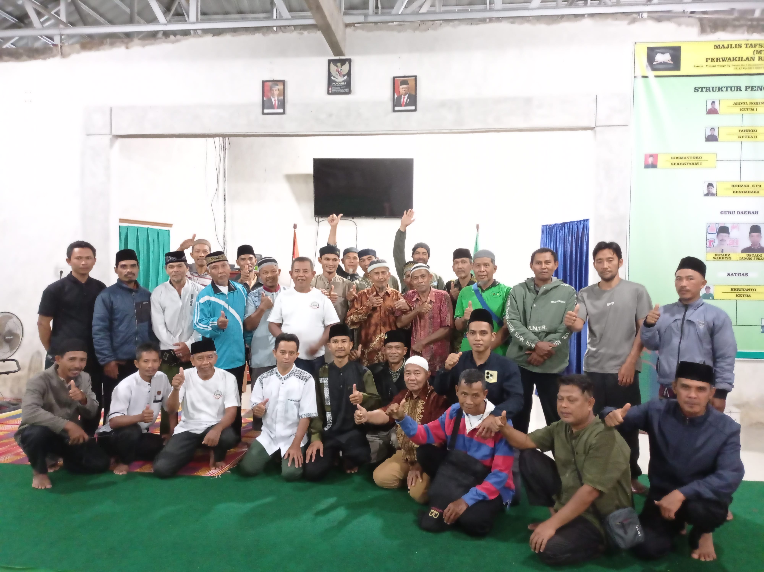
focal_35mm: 28
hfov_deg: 63.5
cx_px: 382
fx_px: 617
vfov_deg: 49.7
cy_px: 286
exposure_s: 1/16.7
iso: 807
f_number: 1.79
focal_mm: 4.7
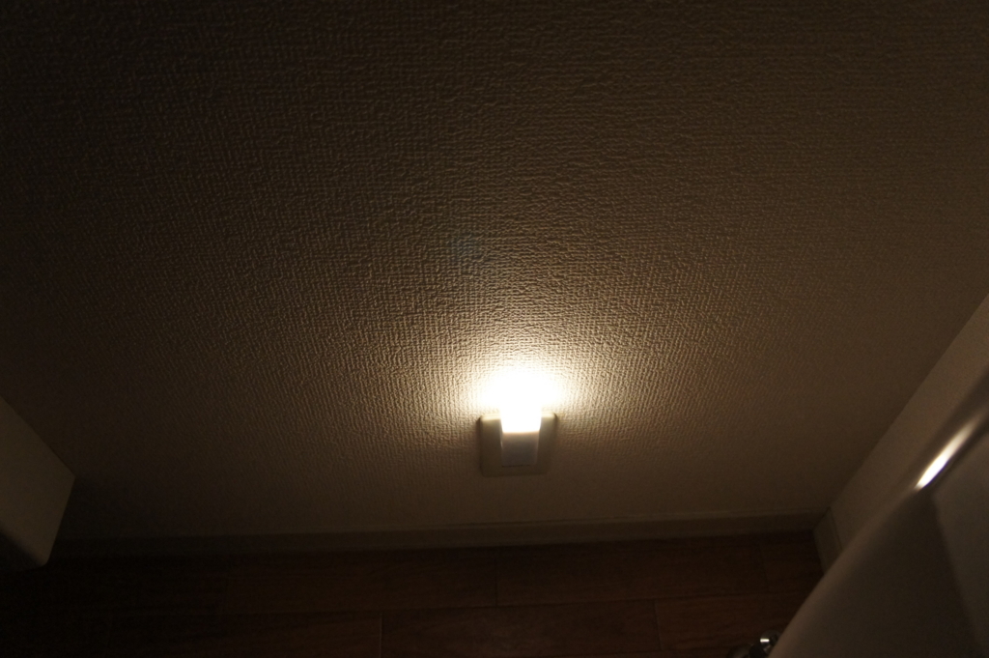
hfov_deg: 62.0
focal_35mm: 30
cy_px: 329
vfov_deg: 43.5
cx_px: 494
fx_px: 823
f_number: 4
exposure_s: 1/25
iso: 1600
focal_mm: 20
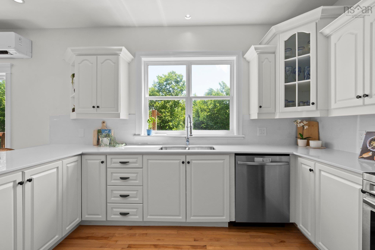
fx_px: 156
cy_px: 125
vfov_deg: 77.4
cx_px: 188
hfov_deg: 100.4
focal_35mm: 15
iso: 400
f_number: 10
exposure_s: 1/25
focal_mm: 10
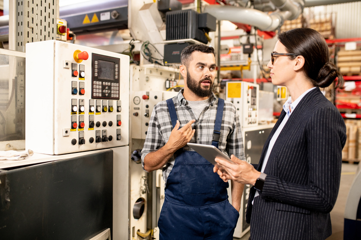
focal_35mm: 35
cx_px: 180
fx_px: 351
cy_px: 120
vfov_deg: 37.8
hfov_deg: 54.5
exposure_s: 1/125
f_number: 2.8
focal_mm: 35
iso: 640
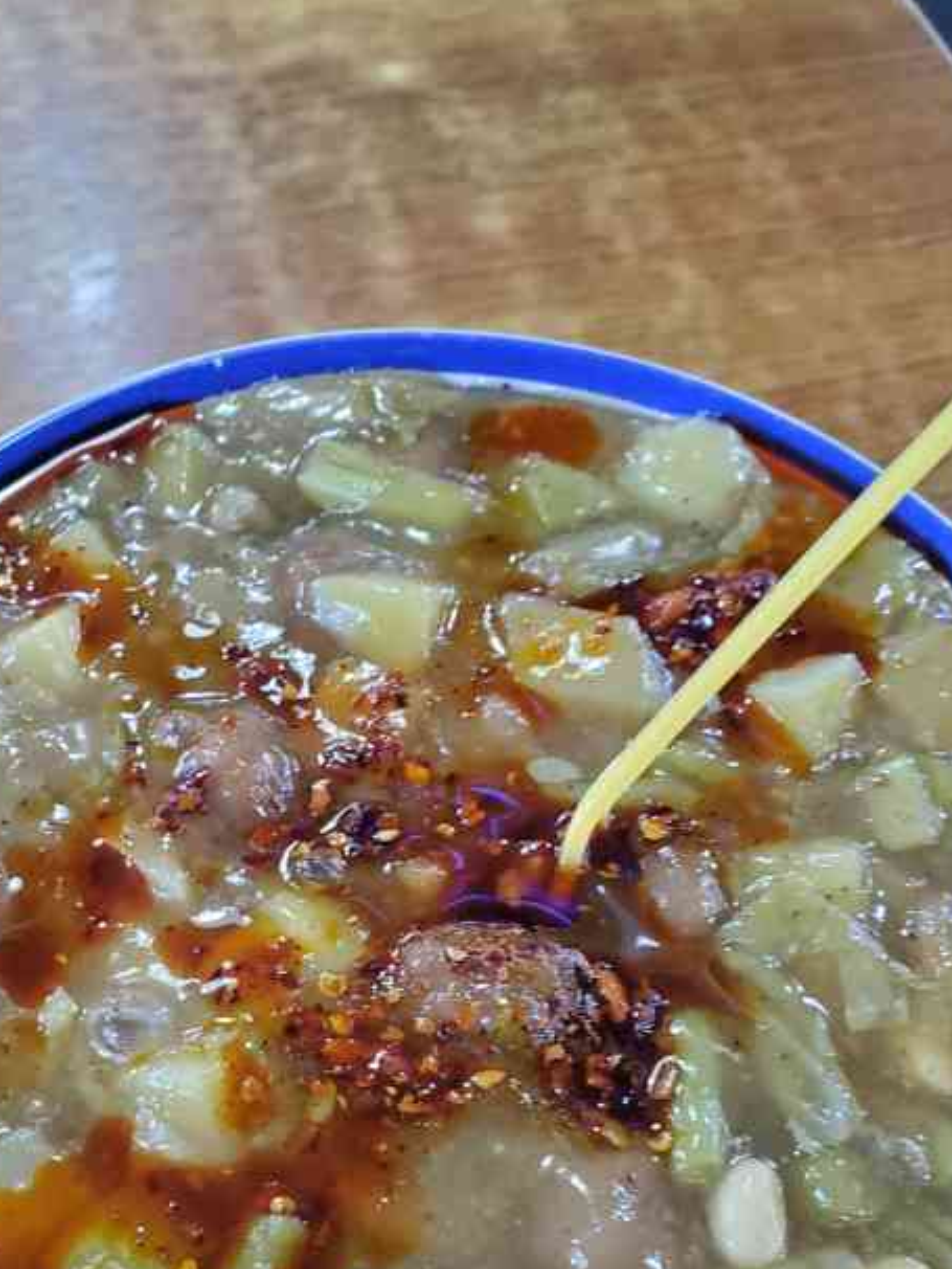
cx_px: 400
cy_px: 925
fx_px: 1466
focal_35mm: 40
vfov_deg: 45.4
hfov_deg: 35.9
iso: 500
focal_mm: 4.3
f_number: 2.4
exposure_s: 1/50
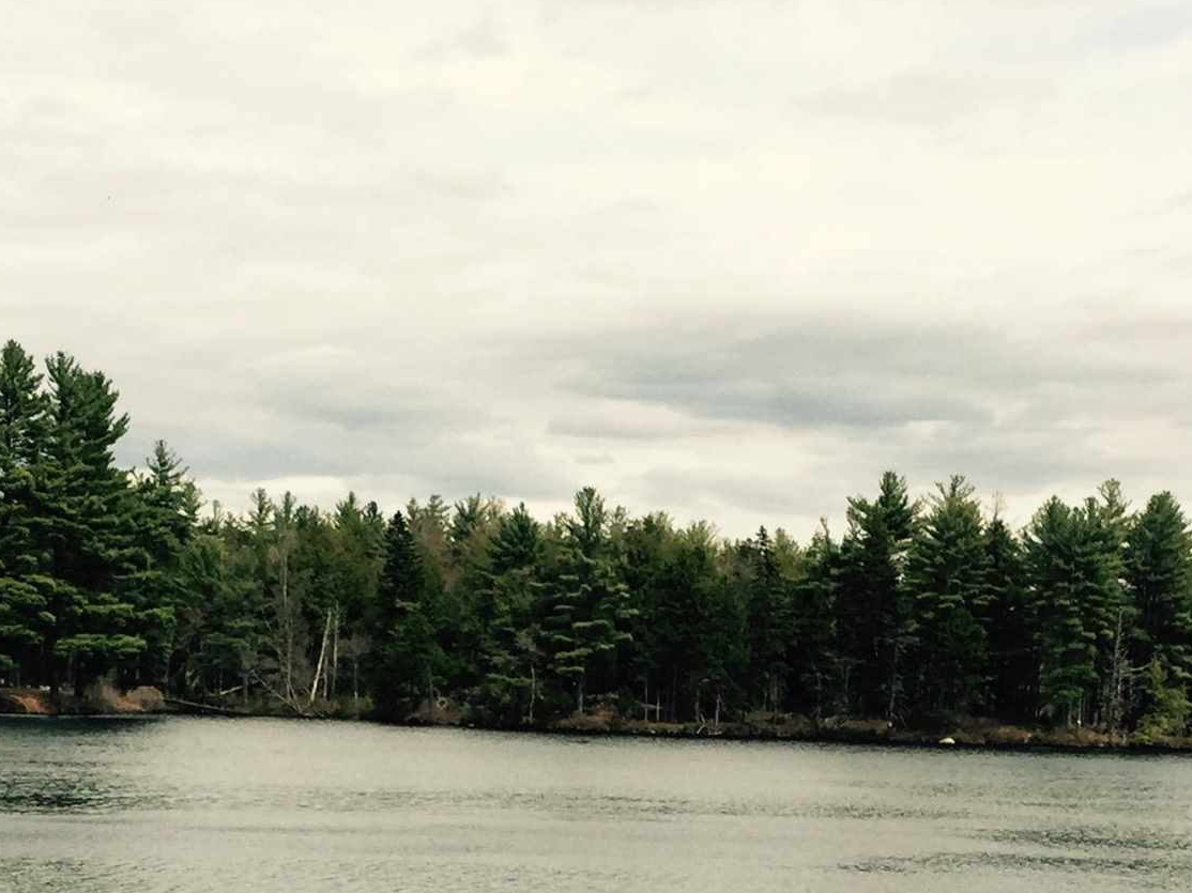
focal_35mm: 80
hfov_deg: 24.4
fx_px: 2754
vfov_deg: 17.2
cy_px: 1199
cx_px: 553
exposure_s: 1/2475
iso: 32
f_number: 2.2
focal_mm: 4.15
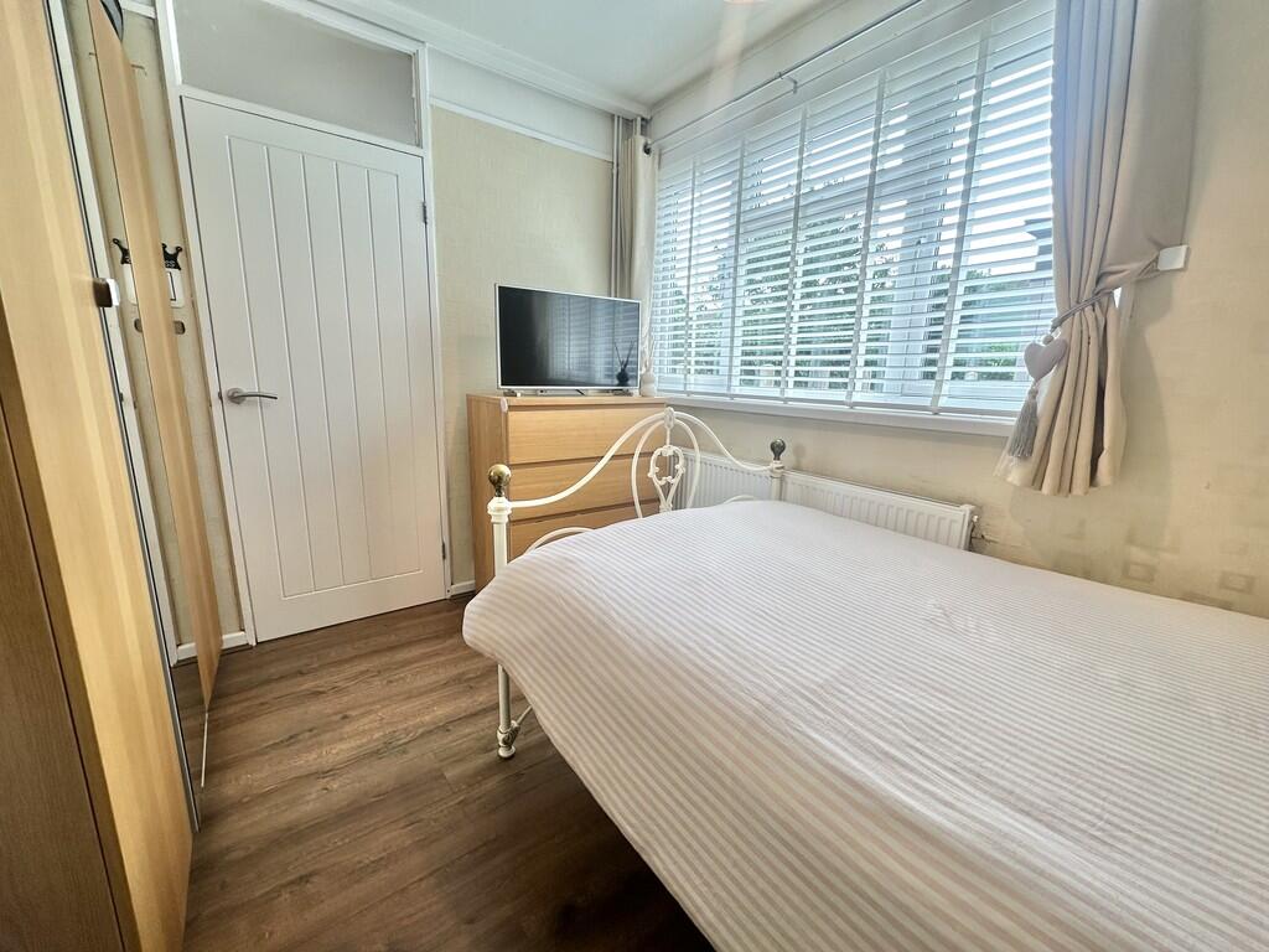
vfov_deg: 85.7
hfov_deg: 102.1
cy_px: 476
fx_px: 513
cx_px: 634
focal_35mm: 14
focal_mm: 2.22
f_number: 2.2
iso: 40
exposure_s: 1/100
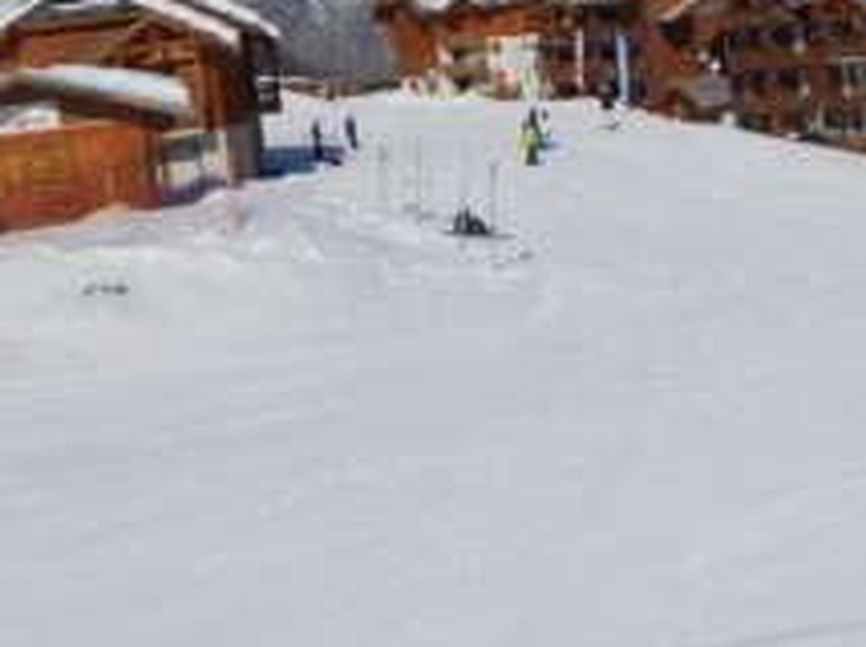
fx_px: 2074
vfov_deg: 17.4
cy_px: 20
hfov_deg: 22.6
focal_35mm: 83
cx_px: 874
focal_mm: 6.7
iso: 80
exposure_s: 1/400
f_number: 9.8
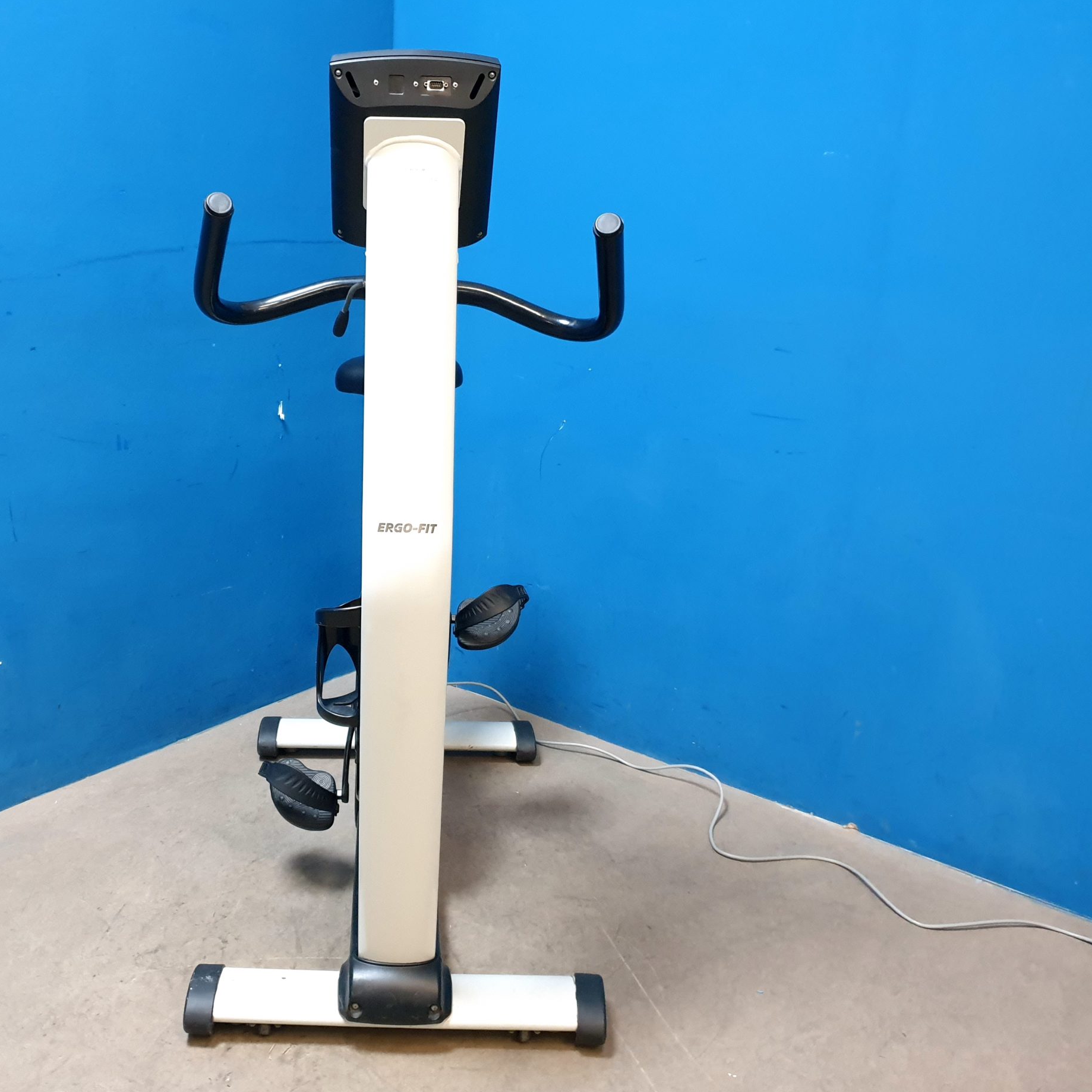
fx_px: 1142
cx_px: 396
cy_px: 548
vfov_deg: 51.1
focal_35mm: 32
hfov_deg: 50.5
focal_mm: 4.3
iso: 400
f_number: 1.5
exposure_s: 1/50
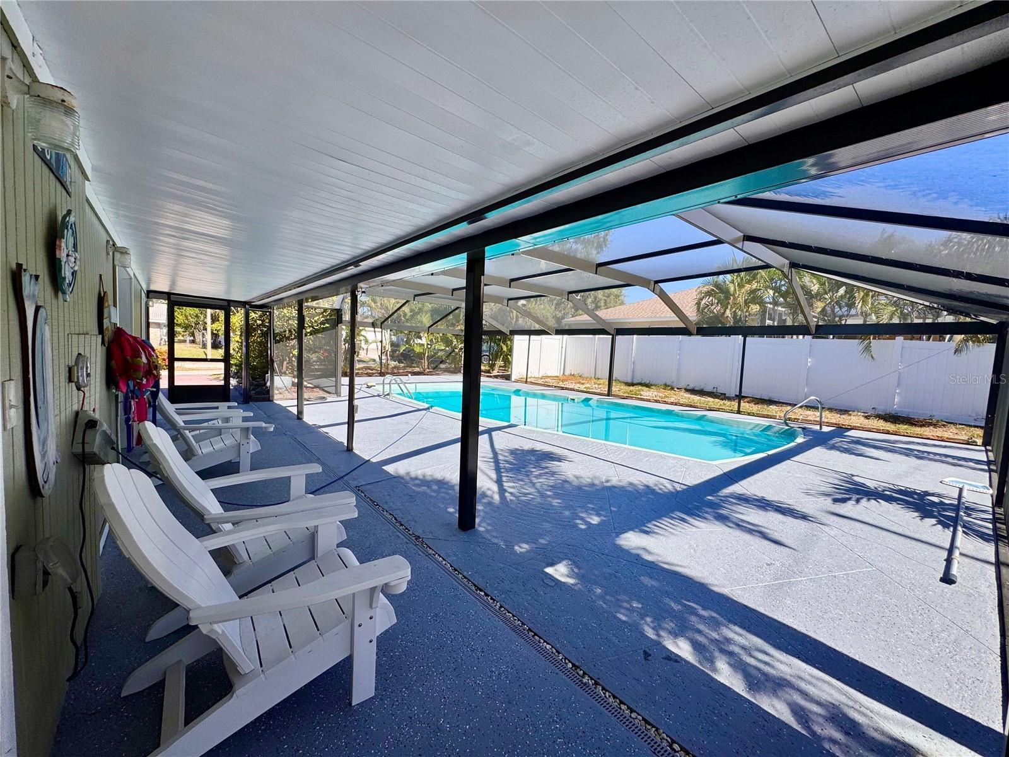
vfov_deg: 85.7
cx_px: 504
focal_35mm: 14
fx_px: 408
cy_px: 378
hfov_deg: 102.1
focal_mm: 2.22
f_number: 2.2
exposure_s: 1/879
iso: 40
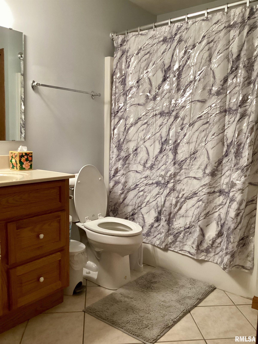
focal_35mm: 31
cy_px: 172
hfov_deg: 45.4
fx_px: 308
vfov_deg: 58.4
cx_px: 129
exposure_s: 1/60
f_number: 2.4
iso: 250
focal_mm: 3.3
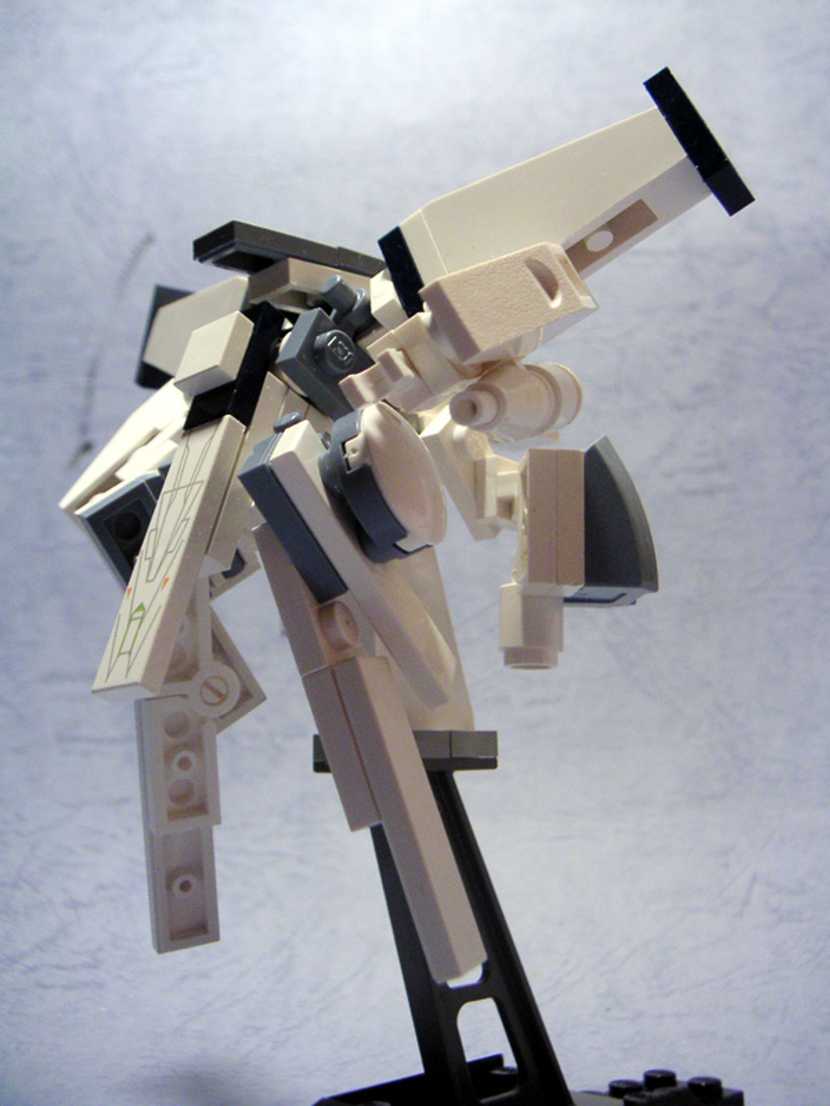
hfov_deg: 37.7
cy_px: 553
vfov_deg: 49.0
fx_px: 1215
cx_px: 415
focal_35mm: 38
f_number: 2.8
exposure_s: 1/45
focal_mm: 6
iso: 100
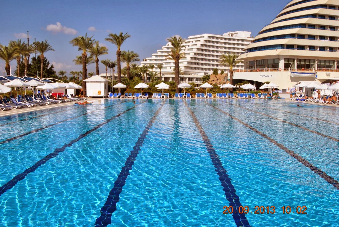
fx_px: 339
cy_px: 114
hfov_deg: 53.1
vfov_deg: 37.0
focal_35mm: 36
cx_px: 170
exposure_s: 1/320
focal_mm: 24
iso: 100
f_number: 9
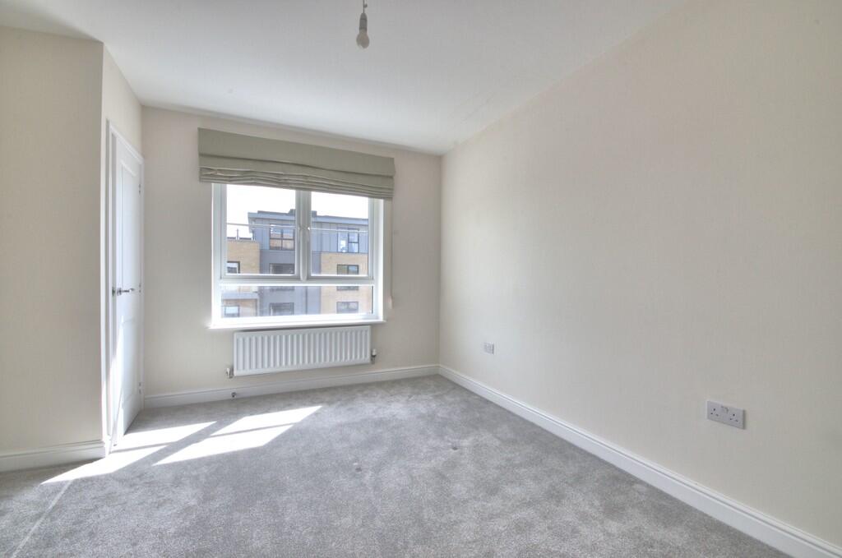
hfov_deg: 100.5
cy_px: 279
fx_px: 350
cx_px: 421
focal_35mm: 15
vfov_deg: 77.1
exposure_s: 1/25
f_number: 16
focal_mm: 10
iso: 100
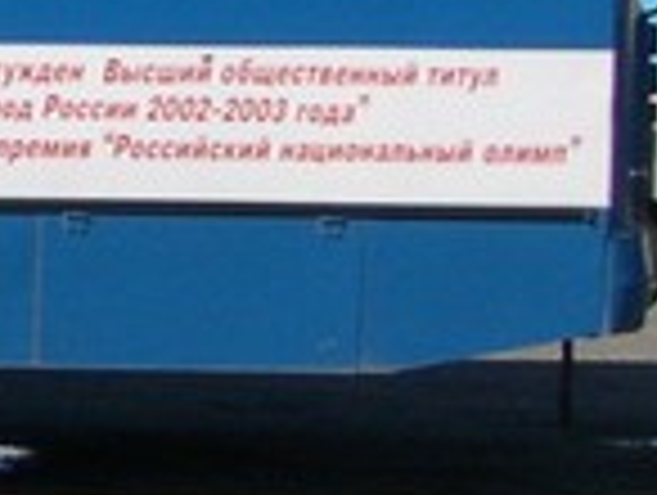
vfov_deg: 4.5
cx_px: -1458
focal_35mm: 329
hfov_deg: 5.6
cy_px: 76
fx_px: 6255
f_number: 8.4
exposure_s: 1/208
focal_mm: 10.1
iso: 100
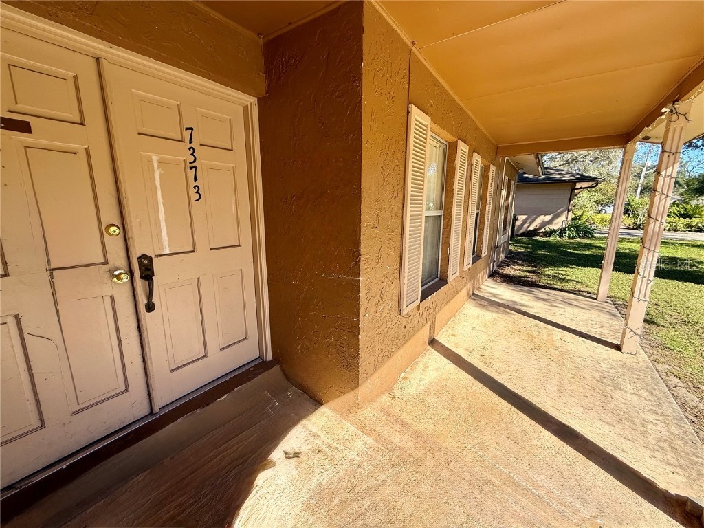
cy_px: 264
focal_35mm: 14
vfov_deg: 85.7
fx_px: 285
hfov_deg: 102.1
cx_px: 352
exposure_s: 1/664
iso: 50
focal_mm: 2.22
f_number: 2.2
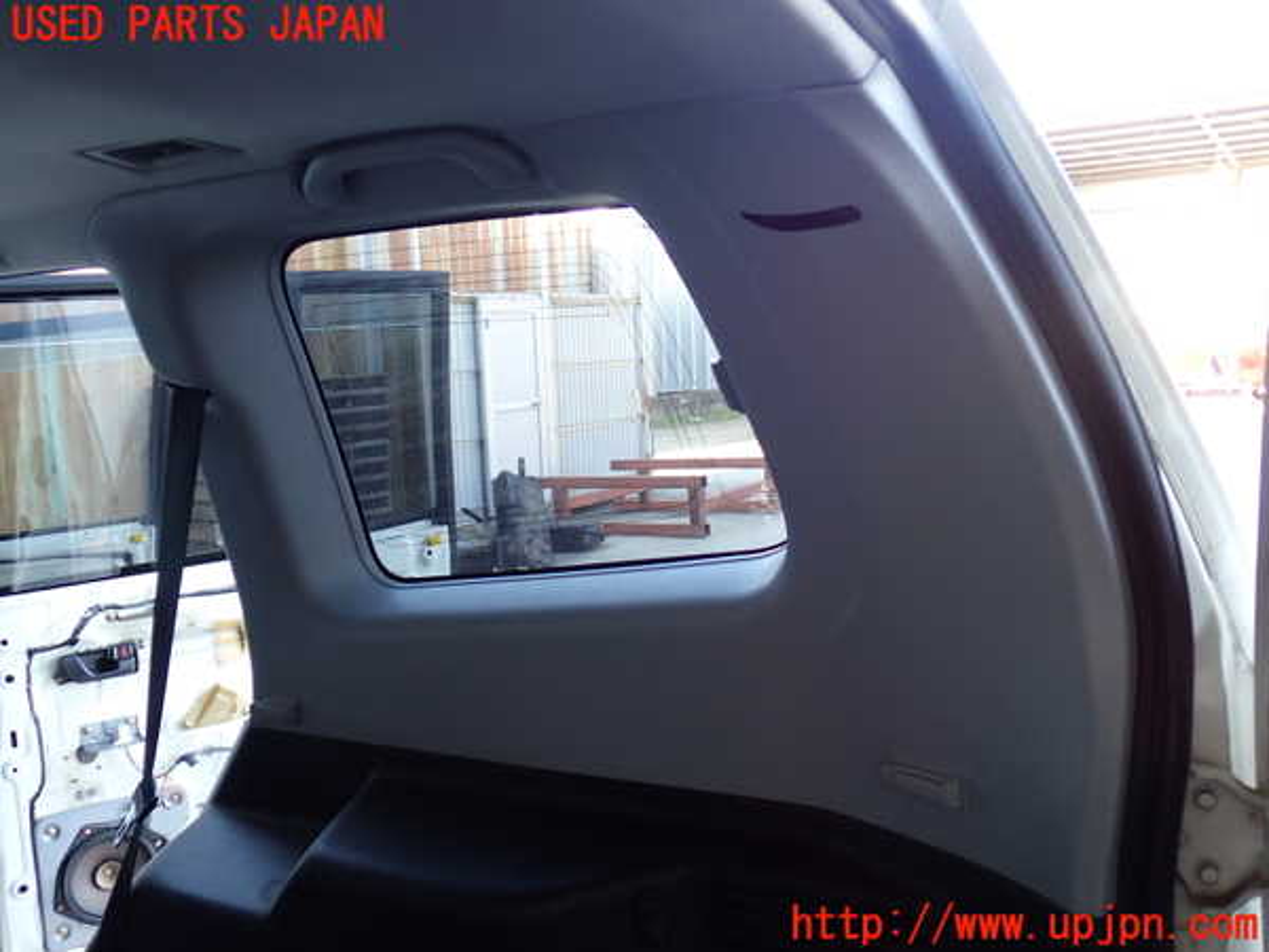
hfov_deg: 56.8
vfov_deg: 44.2
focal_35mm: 32
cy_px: 476
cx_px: 634
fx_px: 1173
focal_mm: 5.79
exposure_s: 1/50
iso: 200
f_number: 2.4
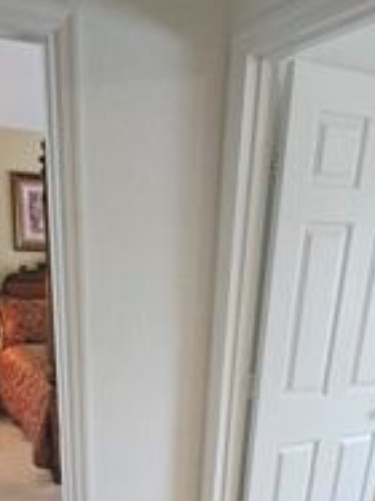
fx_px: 535
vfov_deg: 42.6
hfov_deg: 38.5
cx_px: 149
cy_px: 512
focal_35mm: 37
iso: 320
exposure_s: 1/60
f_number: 2.2
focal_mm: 1.7
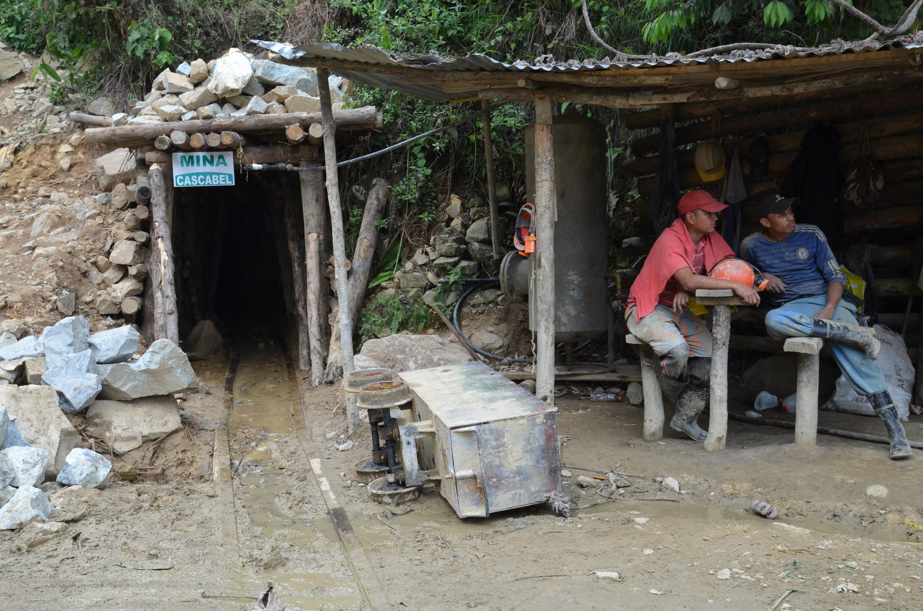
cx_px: 462
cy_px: 306
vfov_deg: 36.7
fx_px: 921
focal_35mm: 36
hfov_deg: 53.2
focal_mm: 24
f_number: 5.6
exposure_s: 1/125
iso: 400
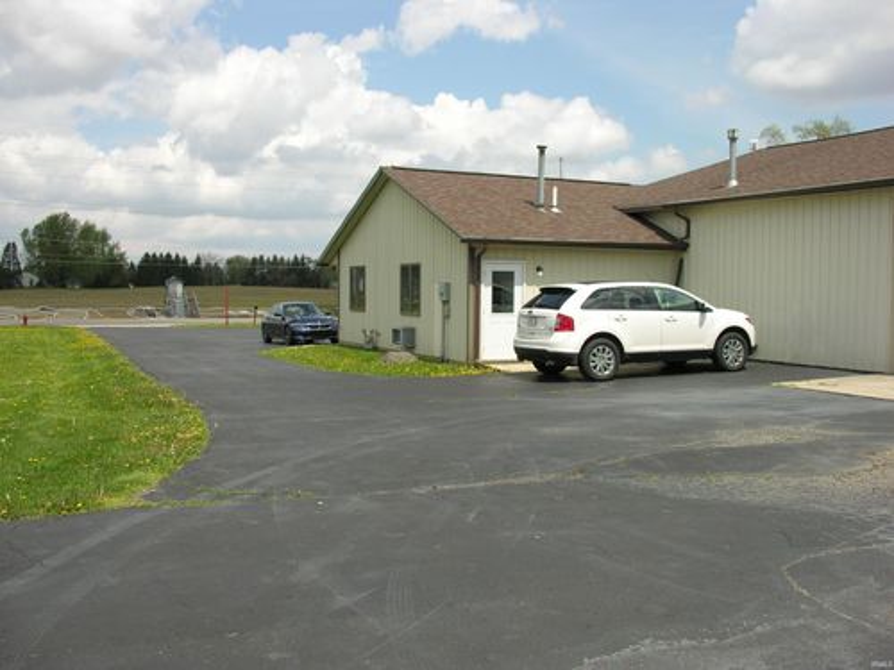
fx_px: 904
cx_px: 447
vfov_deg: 40.7
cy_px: 335
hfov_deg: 52.6
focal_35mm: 35
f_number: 2.8
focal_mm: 8.9
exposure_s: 1/1046
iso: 50
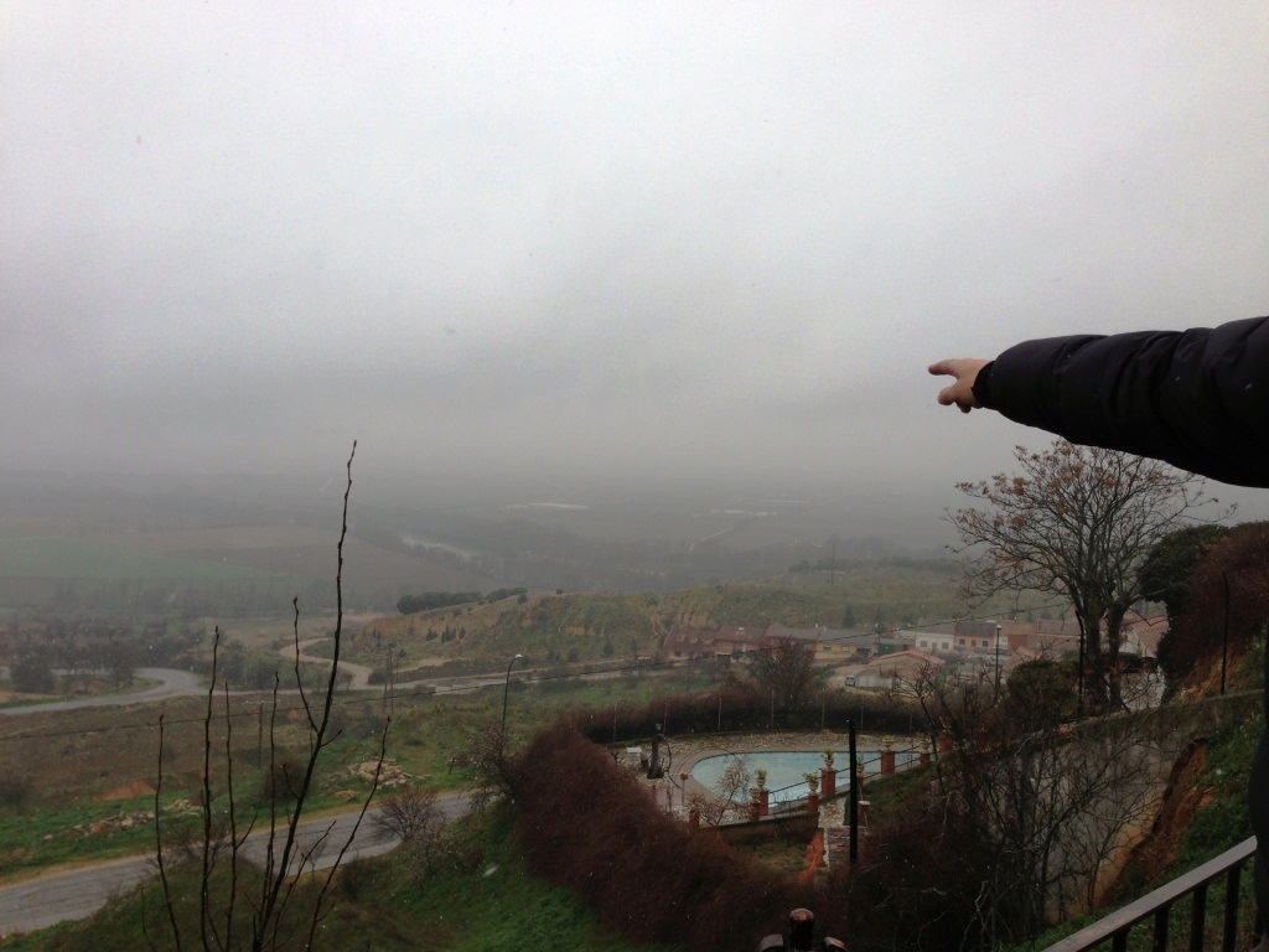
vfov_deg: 42.9
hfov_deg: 55.4
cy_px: 476
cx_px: 634
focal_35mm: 33
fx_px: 1210
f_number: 2.4
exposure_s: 1/497
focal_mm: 4.13
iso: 50
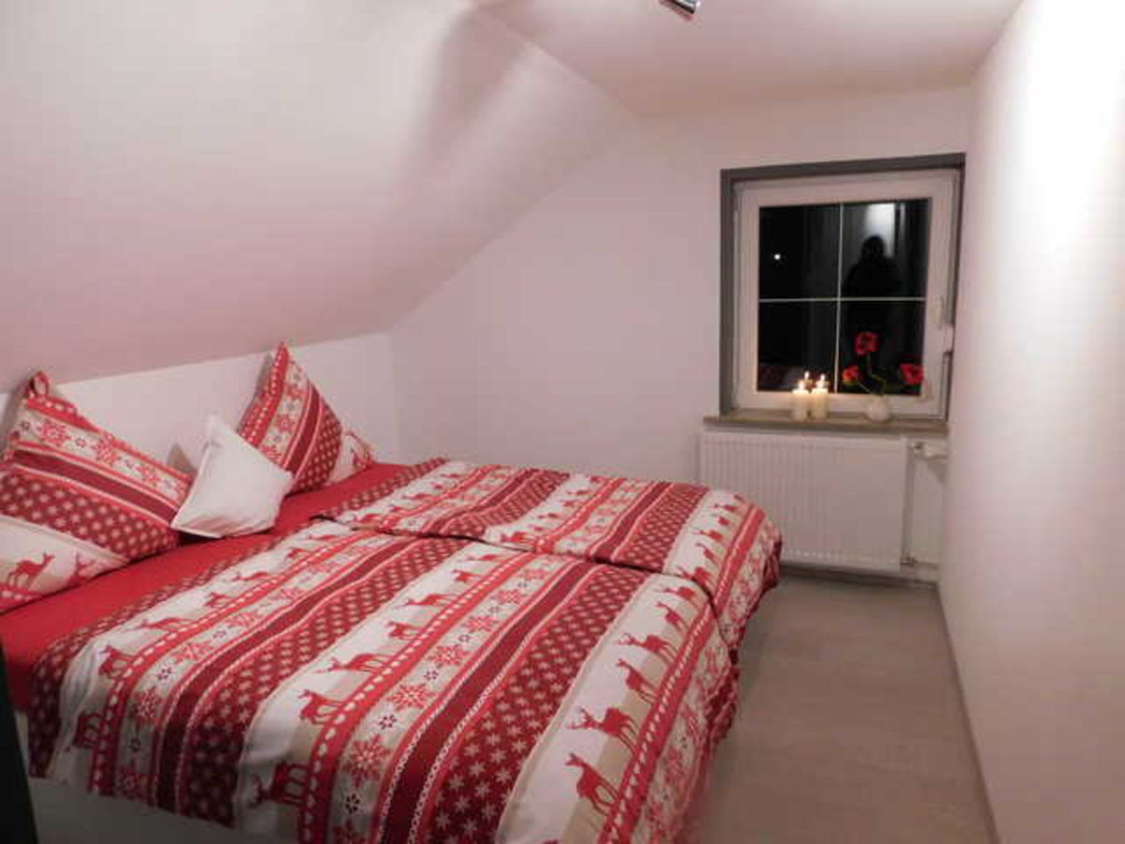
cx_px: 562
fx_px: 747
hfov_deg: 73.9
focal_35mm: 23
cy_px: 422
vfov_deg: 58.9
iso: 400
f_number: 3
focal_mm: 4
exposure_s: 1/25
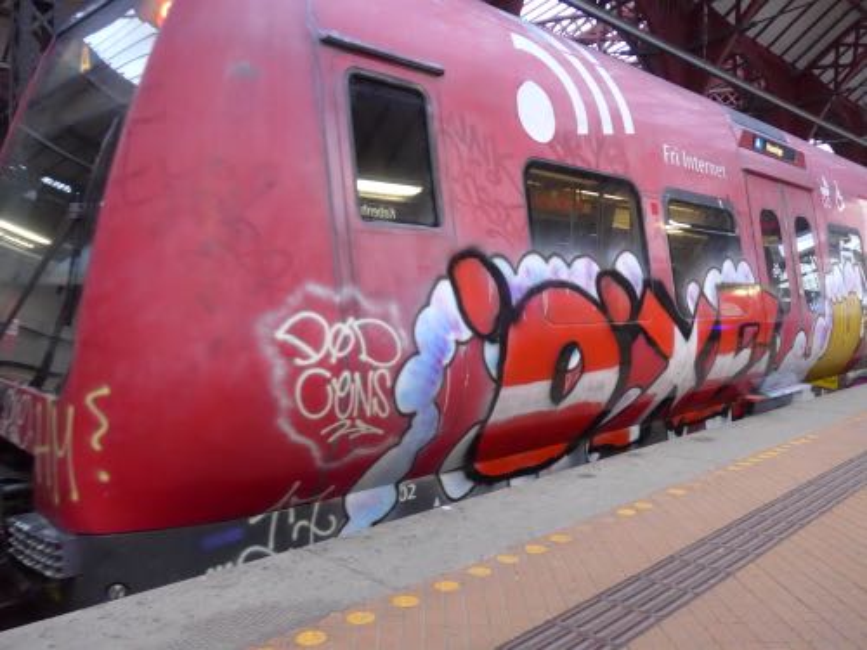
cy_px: 325
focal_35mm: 29
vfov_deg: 48.2
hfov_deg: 61.7
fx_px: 726
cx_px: 434
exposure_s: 1/200
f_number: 2
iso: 1600
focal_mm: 6
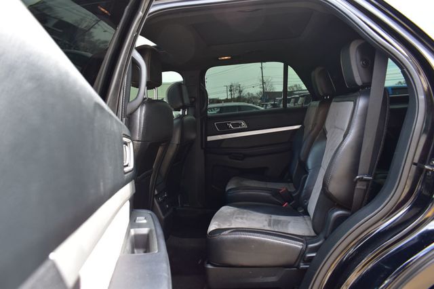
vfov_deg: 47.9
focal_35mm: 27
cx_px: 217
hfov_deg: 67.4
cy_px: 144
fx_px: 325
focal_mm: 18
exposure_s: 1/40
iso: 400
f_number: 7.1
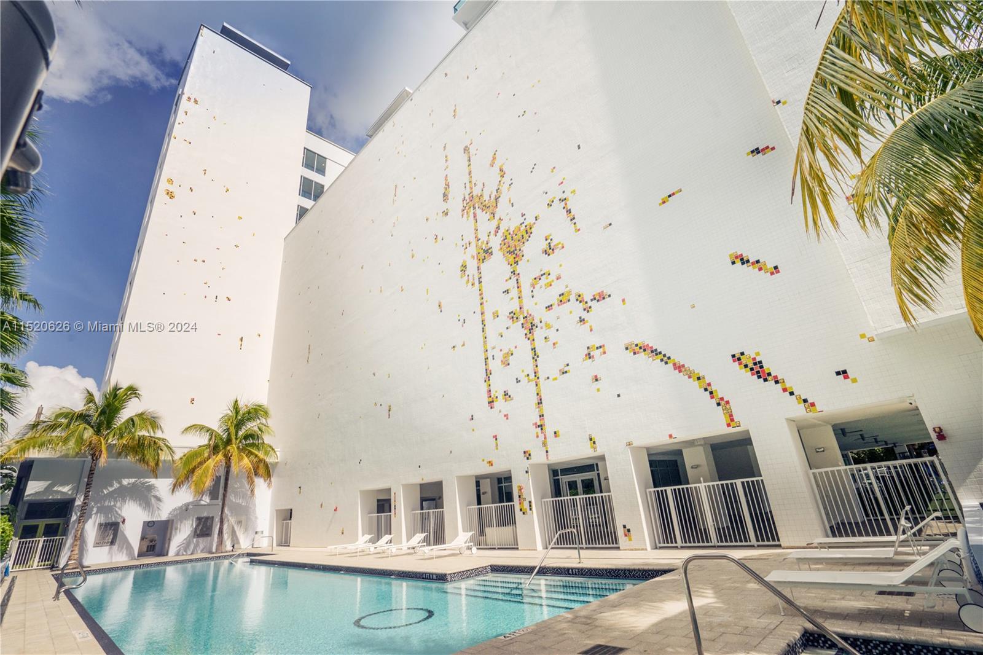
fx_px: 437
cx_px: 492
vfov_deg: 73.7
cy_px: 328
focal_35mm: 16
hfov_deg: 96.7
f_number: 11
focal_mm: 16
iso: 320
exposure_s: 1/1250
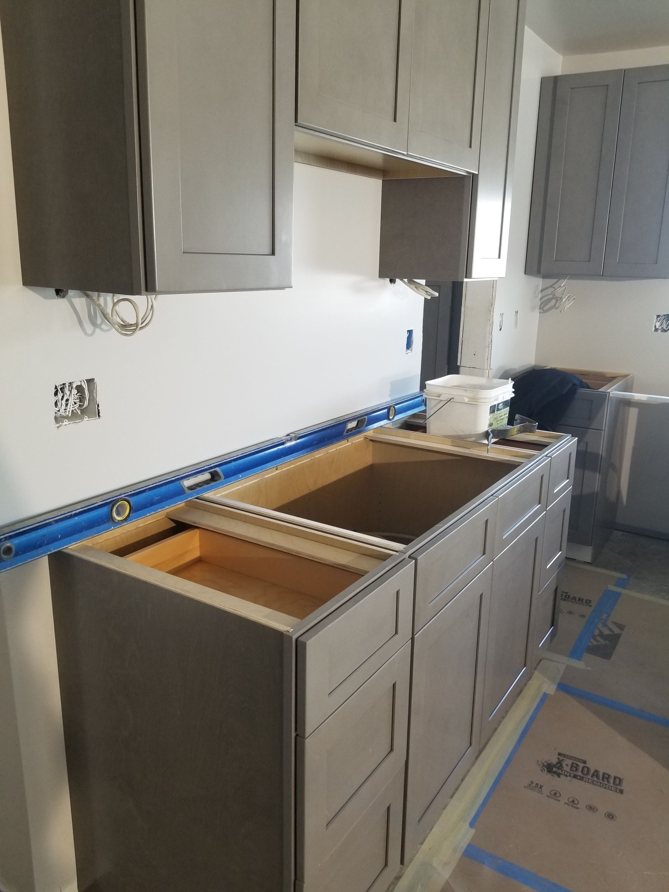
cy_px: 446
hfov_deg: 53.1
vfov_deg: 67.3
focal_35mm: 26
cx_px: 334
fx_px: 670
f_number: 1.7
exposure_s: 1/60
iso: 125
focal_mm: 4.25
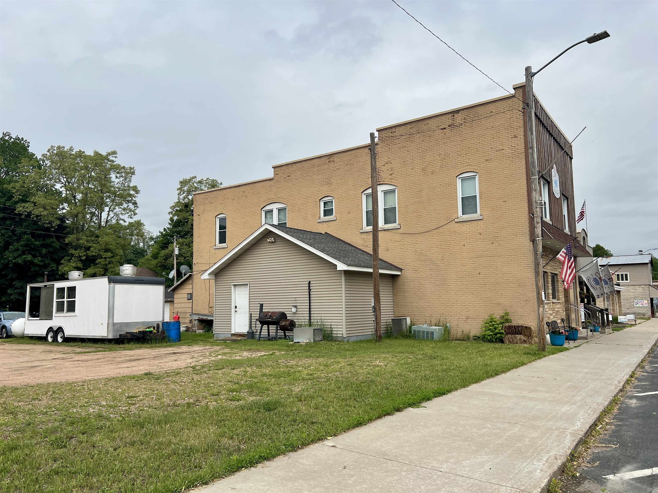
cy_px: 246
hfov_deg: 67.3
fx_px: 494
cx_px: 329
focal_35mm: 26
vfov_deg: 53.1
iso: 50
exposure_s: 1/6579
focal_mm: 5.7
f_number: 1.5
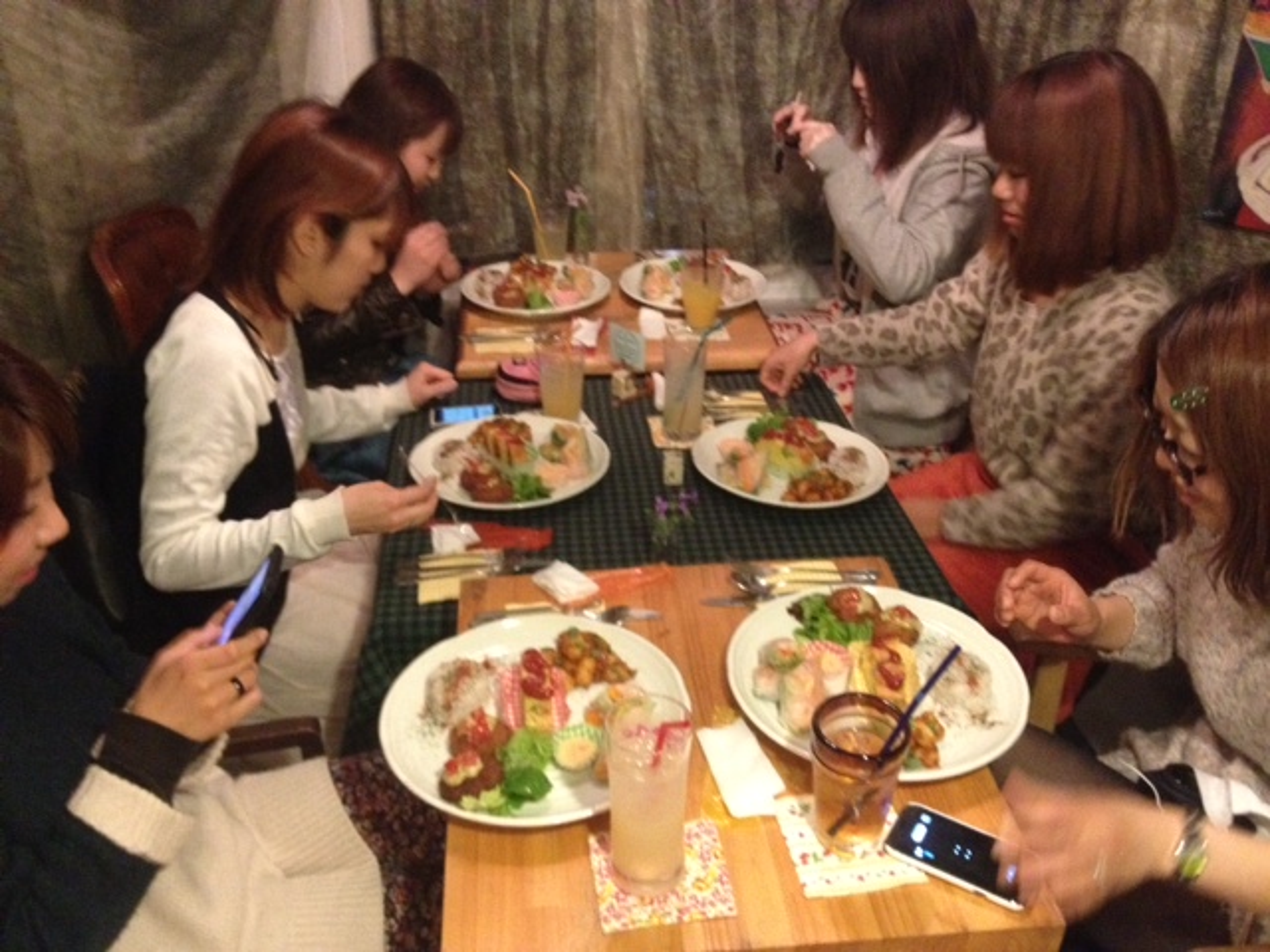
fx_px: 1284
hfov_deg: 52.6
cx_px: 635
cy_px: 476
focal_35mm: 35
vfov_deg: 40.7
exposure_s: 1/15
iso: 640
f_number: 2.4
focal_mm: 4.28
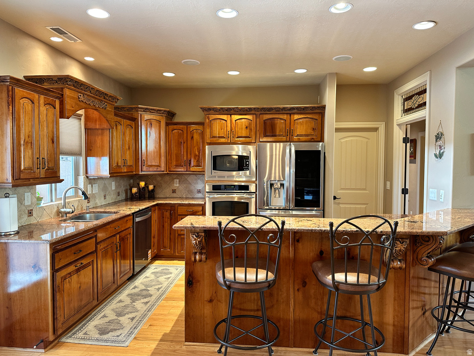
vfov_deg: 56.8
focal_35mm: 24
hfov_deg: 71.6
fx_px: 329
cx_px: 237
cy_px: 178
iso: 200
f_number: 1.78
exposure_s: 1/60
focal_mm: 6.86
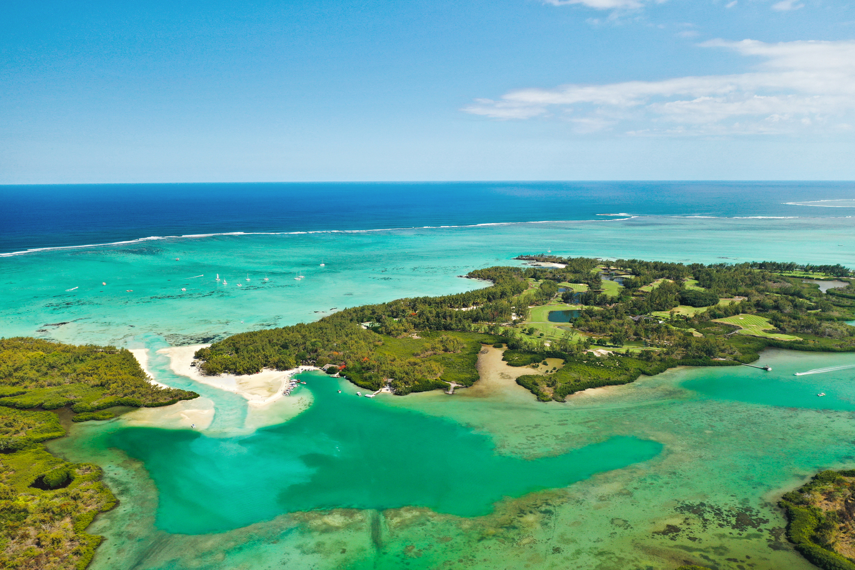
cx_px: 428
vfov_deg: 46.4
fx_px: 665
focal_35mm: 28
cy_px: 285
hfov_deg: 65.5
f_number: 5
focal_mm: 10.26
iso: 100
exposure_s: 1/320
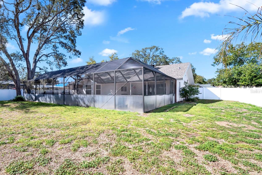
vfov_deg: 67.4
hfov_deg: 88.5
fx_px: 131
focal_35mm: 18
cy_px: 91
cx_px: 101
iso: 250
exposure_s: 1/1000
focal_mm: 14
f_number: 6.3
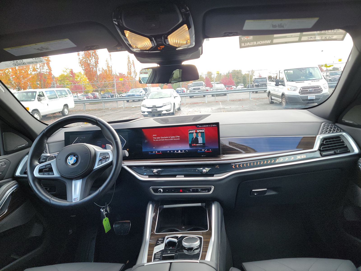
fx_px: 250
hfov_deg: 71.6
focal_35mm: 24
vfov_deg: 56.8
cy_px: 136
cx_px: 180
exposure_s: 1/59
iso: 62
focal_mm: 6.7
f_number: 1.8
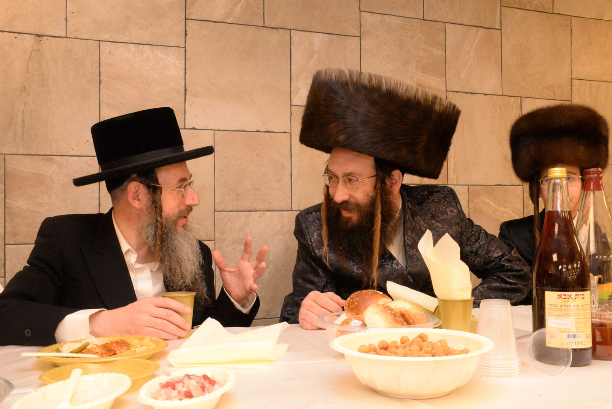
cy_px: 204
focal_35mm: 35
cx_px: 306
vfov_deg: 37.9
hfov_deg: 54.4
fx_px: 595
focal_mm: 35
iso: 6400
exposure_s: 1/60
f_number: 11
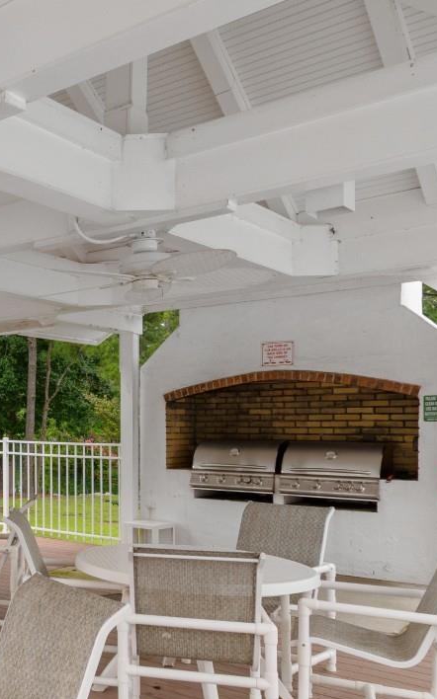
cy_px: 407
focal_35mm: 35
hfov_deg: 29.0
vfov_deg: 55.1
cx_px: -141
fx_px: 667
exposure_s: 1/200
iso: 100
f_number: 7.1
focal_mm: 10
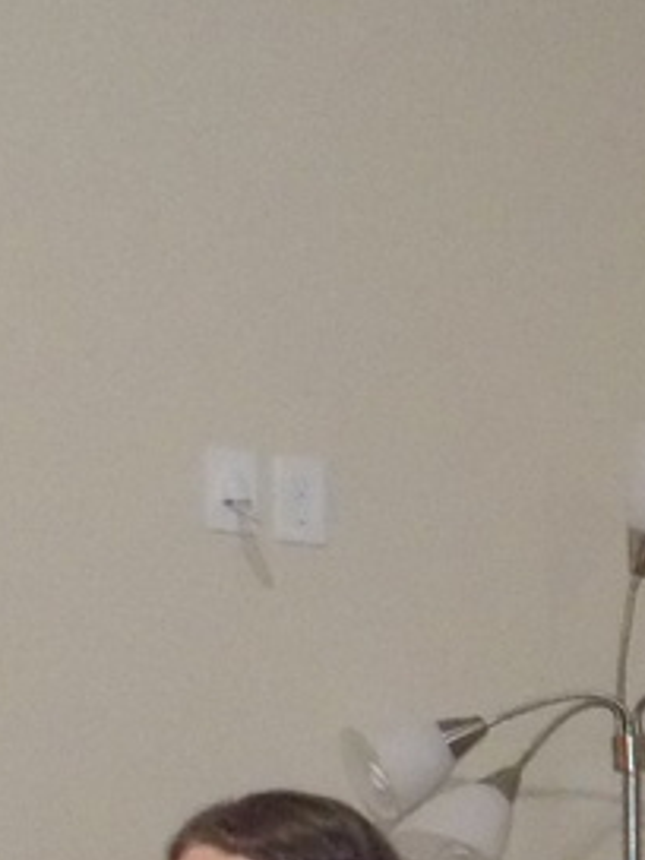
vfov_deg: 16.4
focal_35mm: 115
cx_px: 1262
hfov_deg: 11.6
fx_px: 2857
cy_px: 1043
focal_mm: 4.1
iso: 800
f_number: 3.3
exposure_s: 1/30
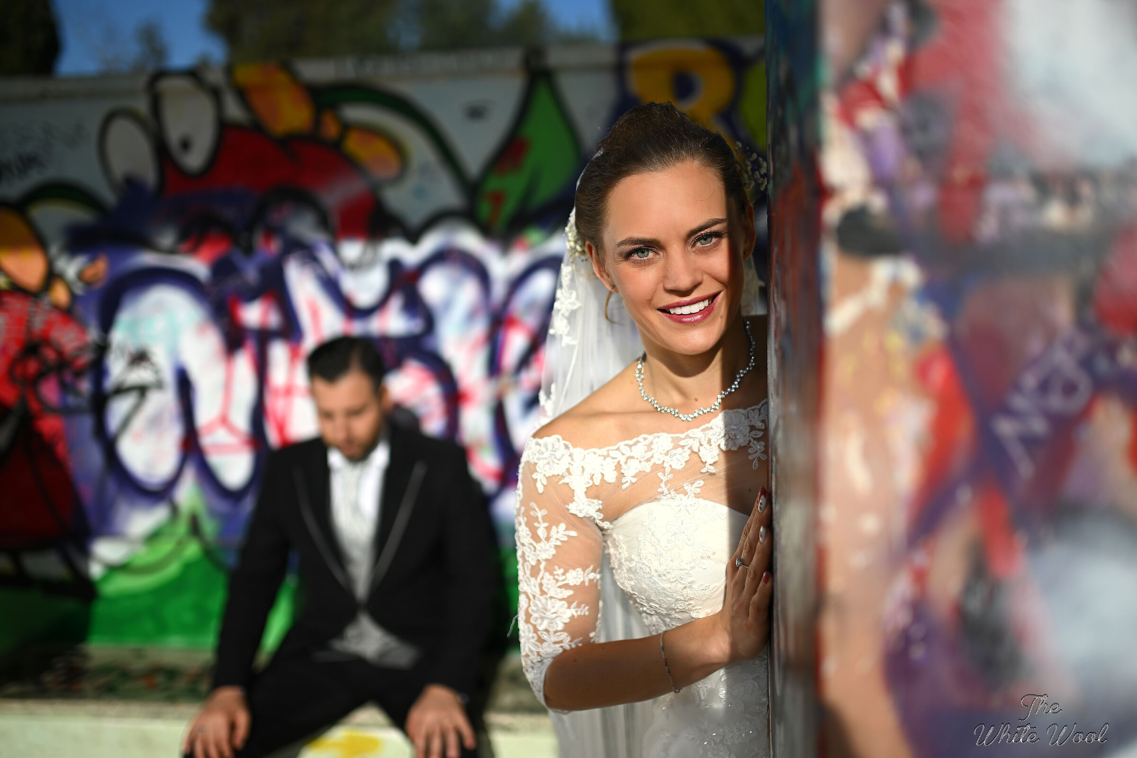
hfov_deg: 54.4
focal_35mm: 35
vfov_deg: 37.9
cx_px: 568
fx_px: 1105
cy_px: 379
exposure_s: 1/10000
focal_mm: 35
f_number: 1.4
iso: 80
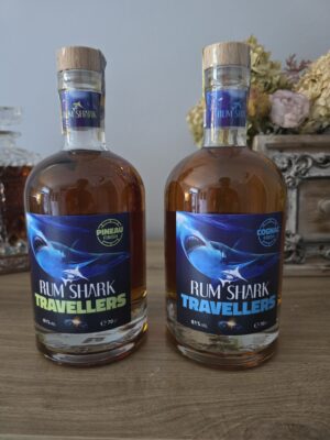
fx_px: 292
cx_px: 165
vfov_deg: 73.9
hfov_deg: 58.9
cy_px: 220
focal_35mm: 23
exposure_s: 1/33
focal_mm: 6.3
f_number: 1.7
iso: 1600
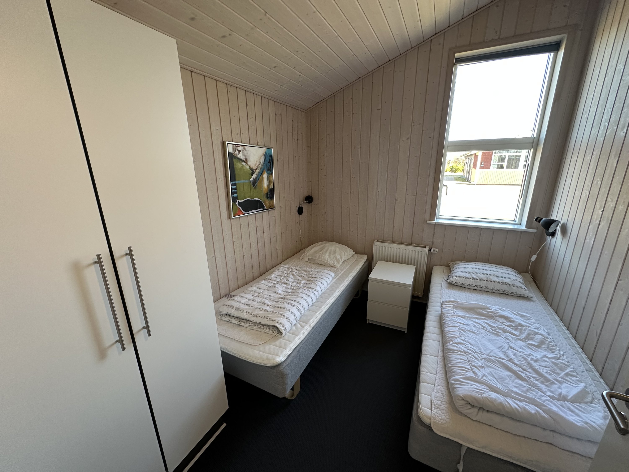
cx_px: 314
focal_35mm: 14
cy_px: 236
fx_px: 254
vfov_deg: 85.7
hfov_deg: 102.1
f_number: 2.2
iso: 160
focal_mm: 2.22
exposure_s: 1/99
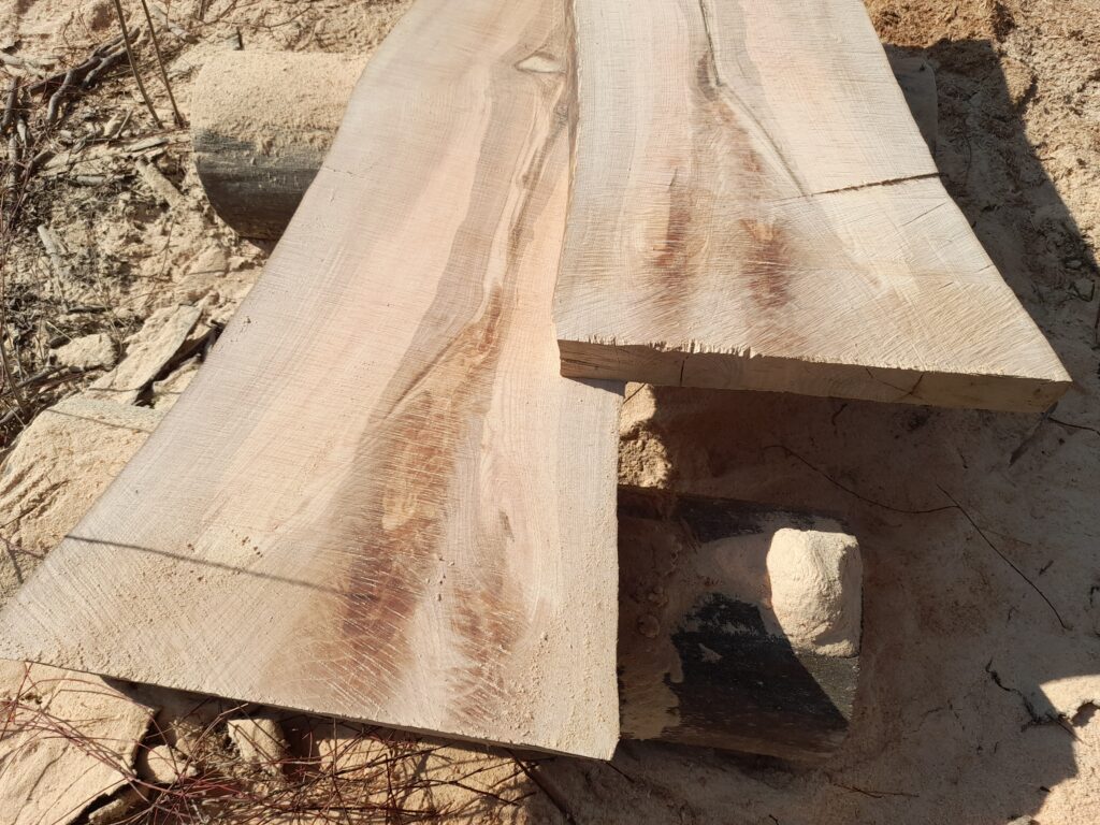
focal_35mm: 25
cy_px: 412
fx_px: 794
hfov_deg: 69.4
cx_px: 550
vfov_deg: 54.9
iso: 20
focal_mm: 4.6
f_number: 2
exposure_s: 1/1064
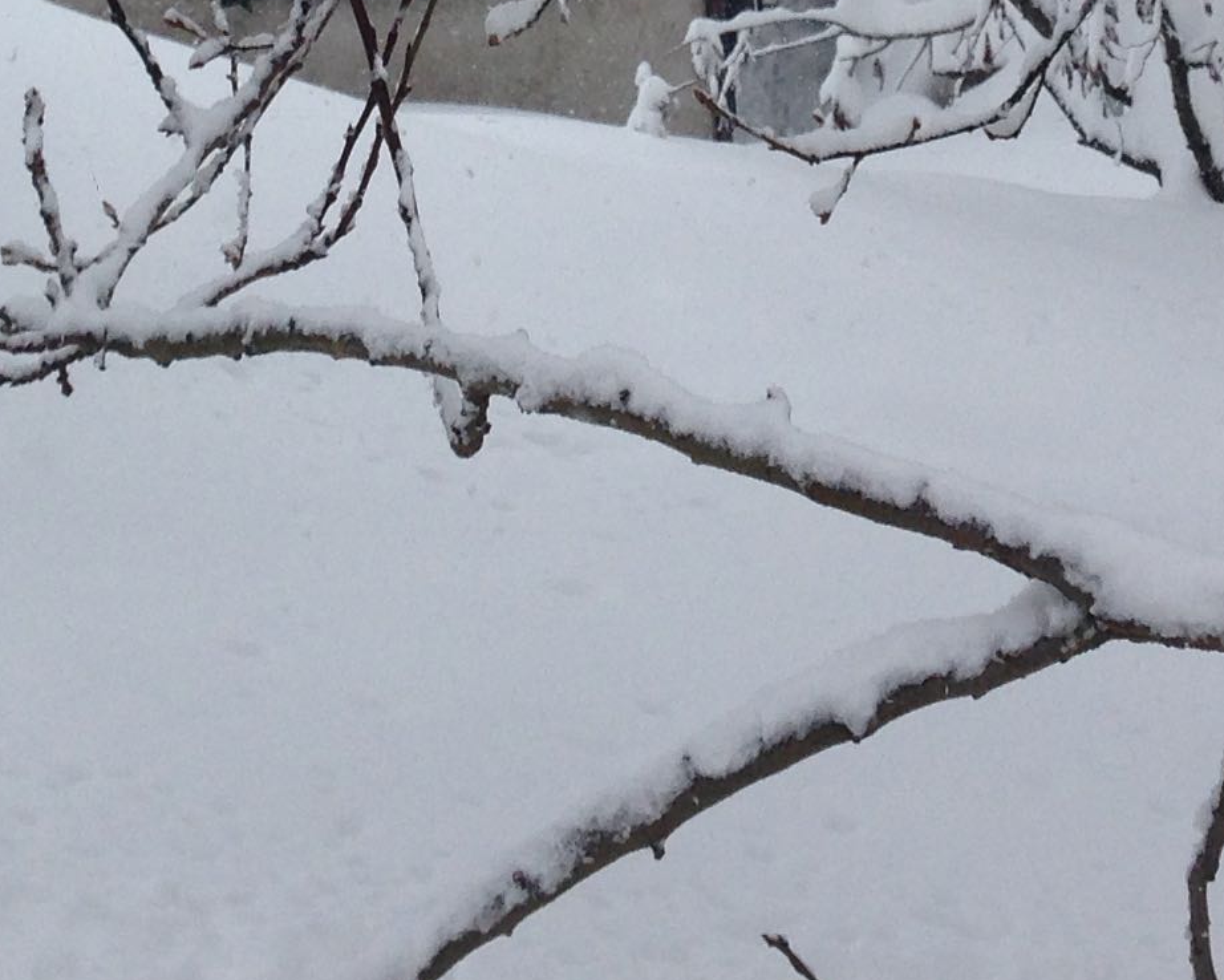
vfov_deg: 12.8
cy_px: -499
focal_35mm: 114
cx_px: 777
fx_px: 4131
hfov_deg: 16.8
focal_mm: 4.12
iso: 50
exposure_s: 1/653
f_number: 2.4
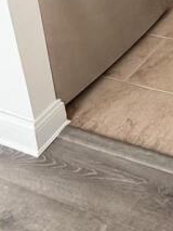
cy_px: -169
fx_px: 419
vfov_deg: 21.7
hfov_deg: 17.4
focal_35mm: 63
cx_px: 338
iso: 125
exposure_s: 1/121
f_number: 2.2
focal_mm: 2.22
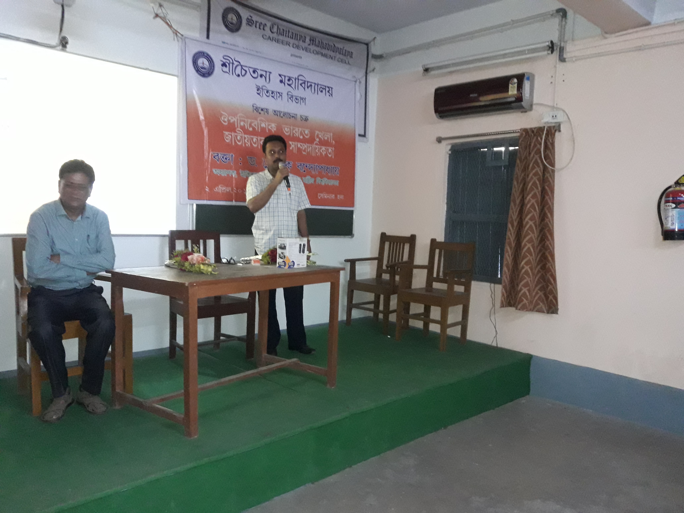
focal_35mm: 28
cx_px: 342
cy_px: 256
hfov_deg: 63.4
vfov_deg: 49.7
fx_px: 553
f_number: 1.9
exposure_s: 1/17
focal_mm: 3.7
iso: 400
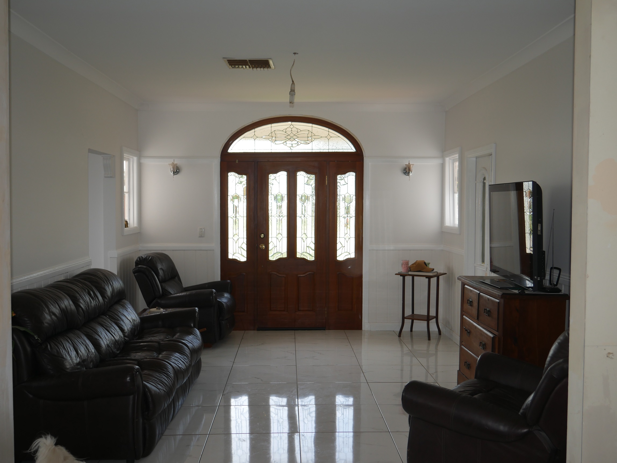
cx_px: 308
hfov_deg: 49.0
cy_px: 232
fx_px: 678
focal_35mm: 38
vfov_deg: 37.7
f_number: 4.5
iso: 200
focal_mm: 19
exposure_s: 1/125
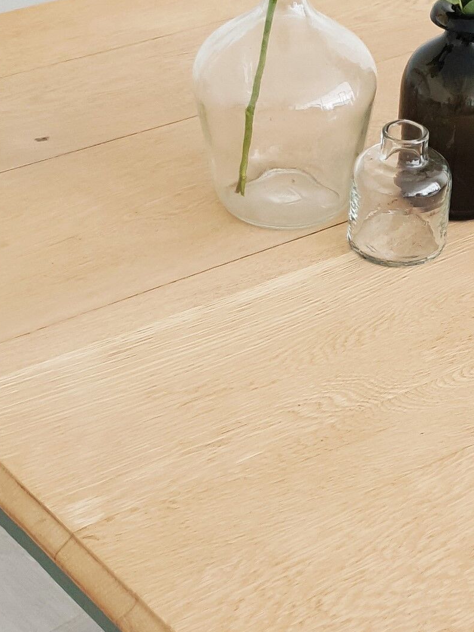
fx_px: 1808
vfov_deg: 19.8
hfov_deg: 14.7
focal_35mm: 99
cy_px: 302
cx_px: 474
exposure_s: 1/100
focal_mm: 4.3
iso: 80
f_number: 1.5
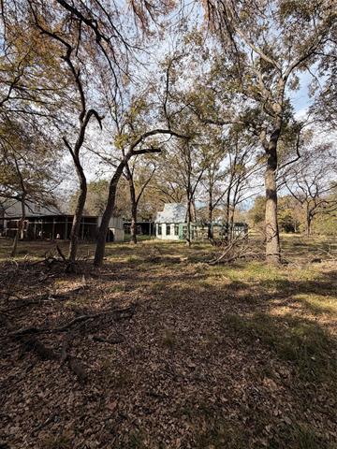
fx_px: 182
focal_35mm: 14
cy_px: 224
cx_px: 168
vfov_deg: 102.1
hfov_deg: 85.7
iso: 40
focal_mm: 2.22
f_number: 2.2
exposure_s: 1/502
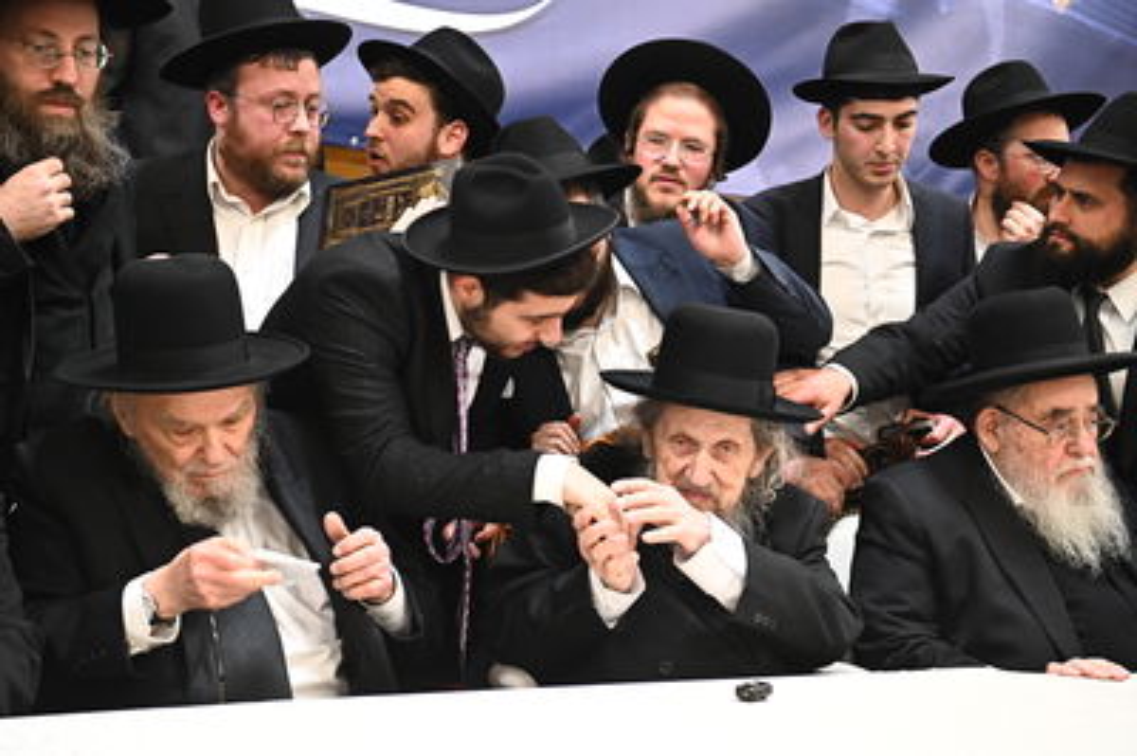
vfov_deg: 22.6
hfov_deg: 33.4
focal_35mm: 60
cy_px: 378
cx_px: 568
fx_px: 1893
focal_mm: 60
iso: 3200
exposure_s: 1/125
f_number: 4
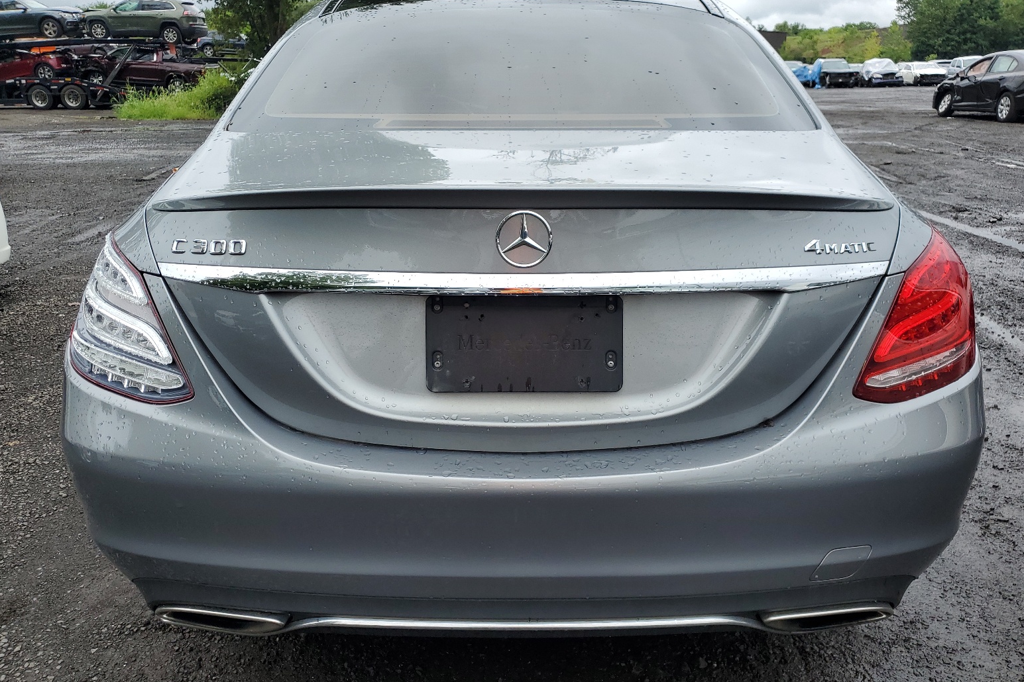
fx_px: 796
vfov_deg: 46.4
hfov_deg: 65.5
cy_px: 351
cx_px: 515
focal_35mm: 28
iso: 50
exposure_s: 1/1429
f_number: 1.5
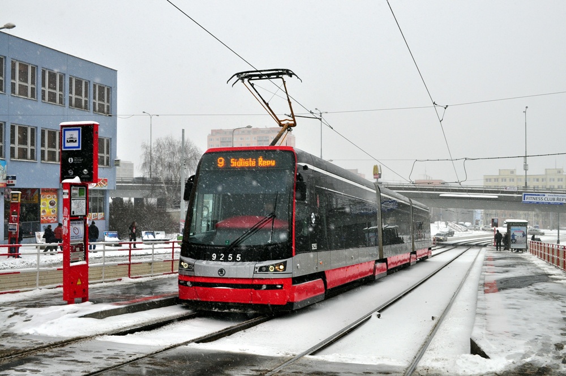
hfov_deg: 49.6
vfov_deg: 34.1
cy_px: 188
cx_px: 283
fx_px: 612
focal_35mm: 39
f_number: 10
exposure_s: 1/320
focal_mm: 26
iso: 400
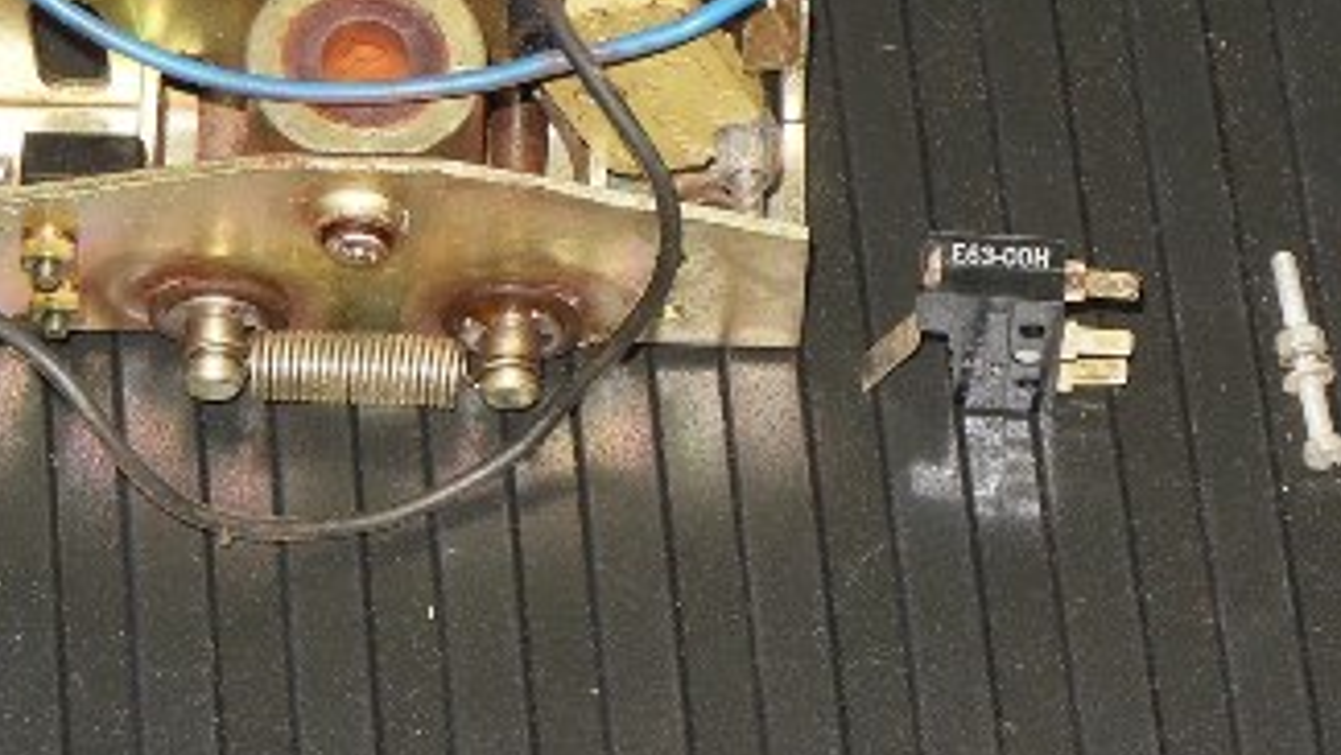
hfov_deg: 18.8
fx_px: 4055
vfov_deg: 10.6
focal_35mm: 114
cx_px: 619
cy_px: 140
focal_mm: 13.6
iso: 200
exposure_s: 1/60
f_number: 4.4
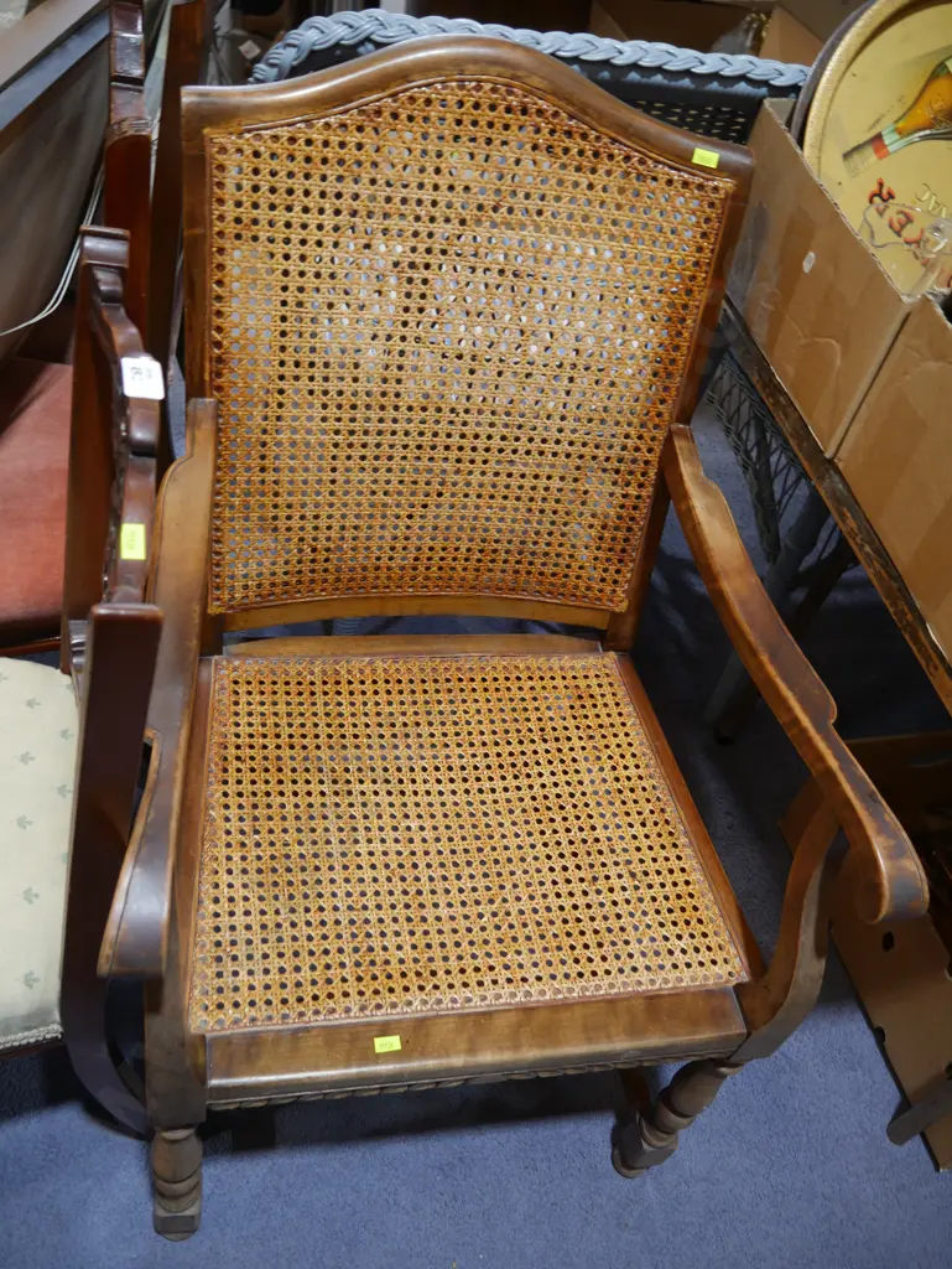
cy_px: 634
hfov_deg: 49.8
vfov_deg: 63.4
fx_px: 1026
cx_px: 476
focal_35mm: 28
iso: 320
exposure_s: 1/60
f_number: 3.5
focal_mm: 14
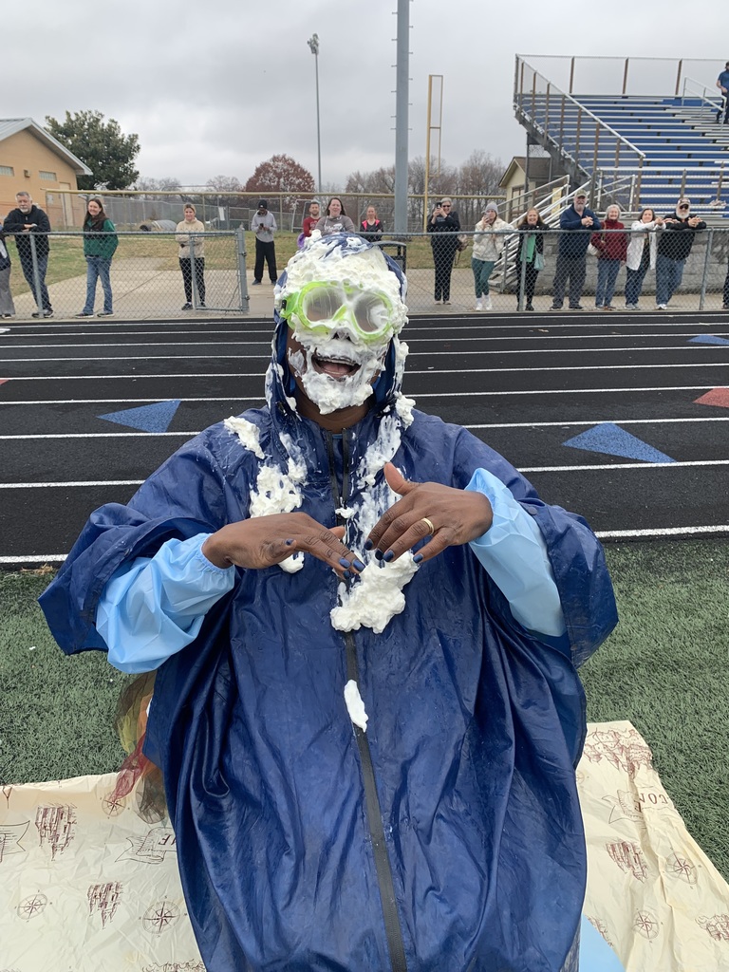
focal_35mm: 26
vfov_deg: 67.3
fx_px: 730
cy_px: 486
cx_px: 364
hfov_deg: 53.1
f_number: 1.8
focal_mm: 4.25
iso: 25
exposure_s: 1/381
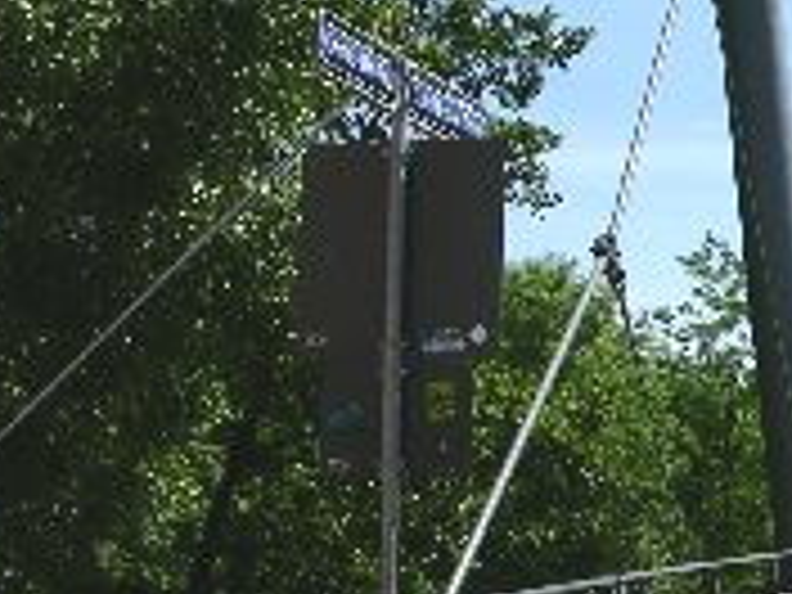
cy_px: 194
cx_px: 1109
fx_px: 2677
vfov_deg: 12.6
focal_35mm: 117
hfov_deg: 15.7
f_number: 8
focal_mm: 8.9
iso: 50
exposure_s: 1/167
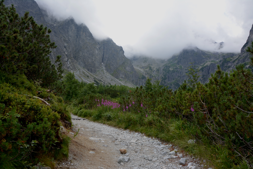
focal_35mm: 27
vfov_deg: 48.0
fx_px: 190
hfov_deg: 67.3
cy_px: 84
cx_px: 126
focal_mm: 18
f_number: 11
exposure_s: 1/125
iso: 200
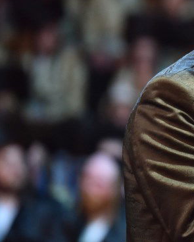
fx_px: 3742
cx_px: 283
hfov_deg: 3.0
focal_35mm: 522
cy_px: 64
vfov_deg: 3.7
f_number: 2.8
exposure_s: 1/100
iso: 2000
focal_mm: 200
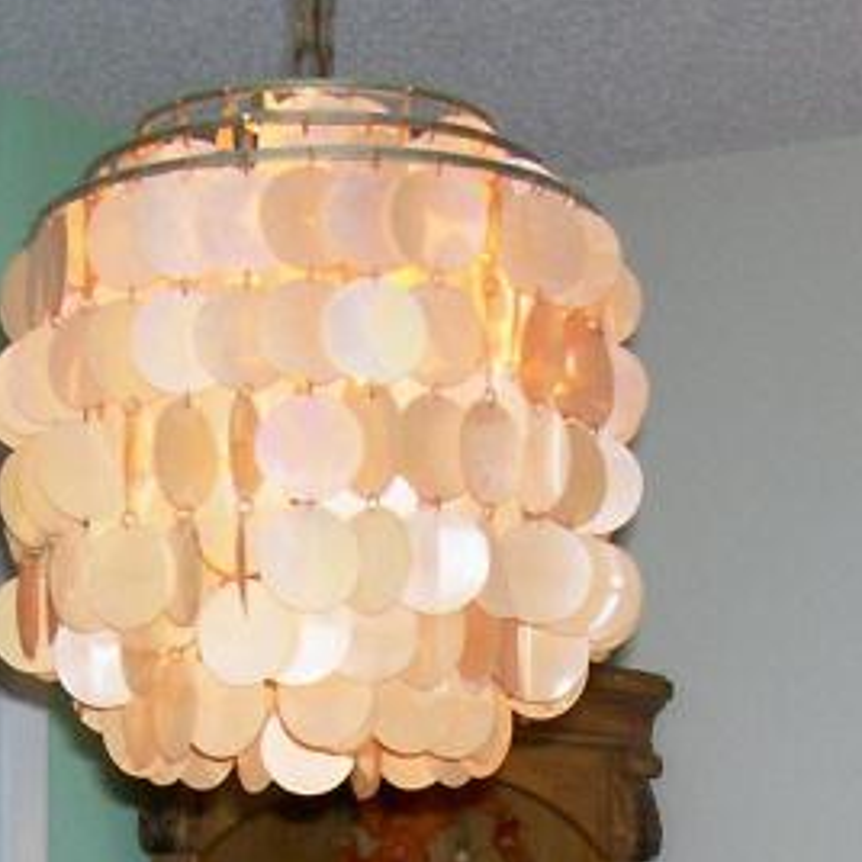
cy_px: 1180
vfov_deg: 14.4
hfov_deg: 15.1
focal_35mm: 115
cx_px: 511
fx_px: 3240
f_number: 2.7
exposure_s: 1/64
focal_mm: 5.6
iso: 80
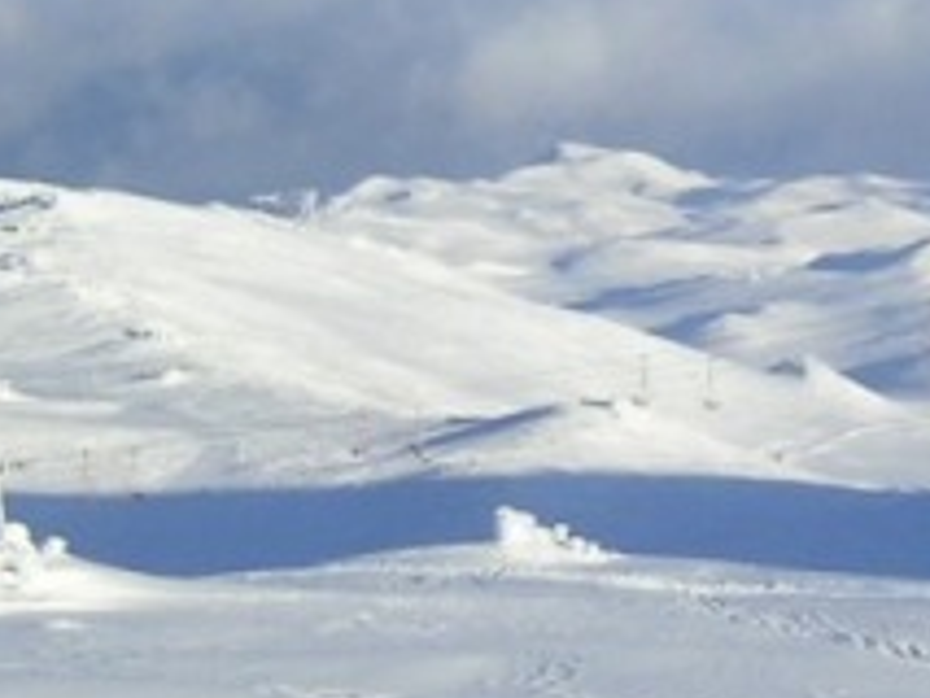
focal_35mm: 135
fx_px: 3629
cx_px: 725
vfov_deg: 11.0
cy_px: 353
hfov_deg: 14.5
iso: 50
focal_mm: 5.6
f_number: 4.8
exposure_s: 1/501
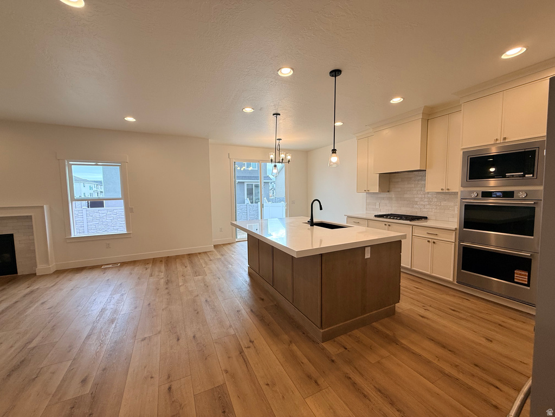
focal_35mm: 14
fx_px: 224
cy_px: 208
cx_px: 278
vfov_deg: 85.7
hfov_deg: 102.1
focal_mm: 2.22
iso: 80
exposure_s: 1/120
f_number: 2.2
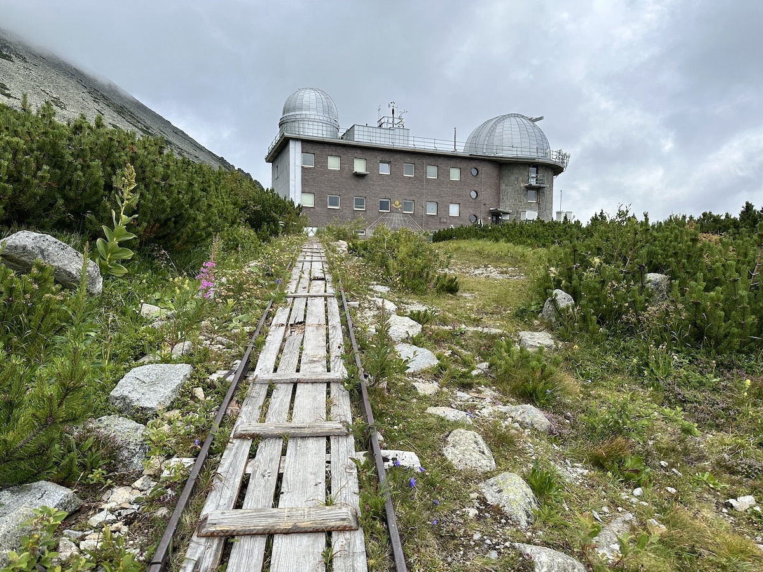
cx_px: 382
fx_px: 529
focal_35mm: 24
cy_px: 286
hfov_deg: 71.6
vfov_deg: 56.8
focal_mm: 6.86
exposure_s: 1/3247
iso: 80
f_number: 1.78
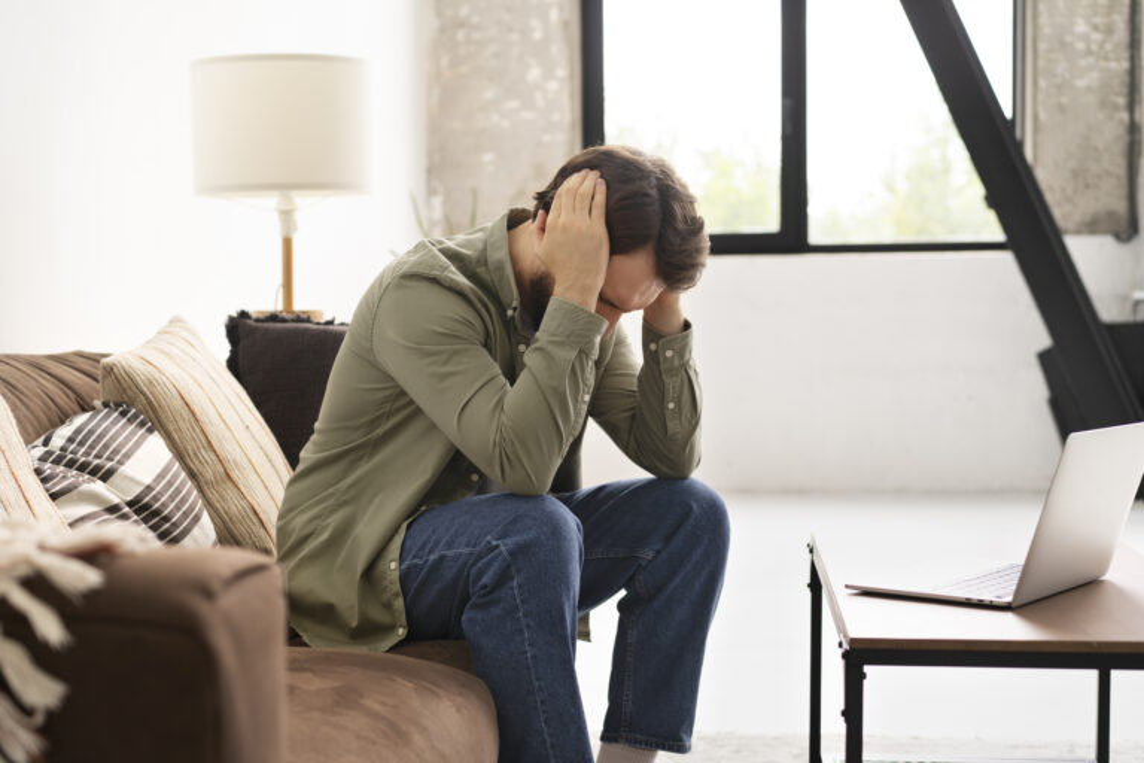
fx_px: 1748
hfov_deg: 36.2
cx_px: 572
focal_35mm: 55
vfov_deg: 24.6
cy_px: 382
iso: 160
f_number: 3.5
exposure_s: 1/160
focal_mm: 55
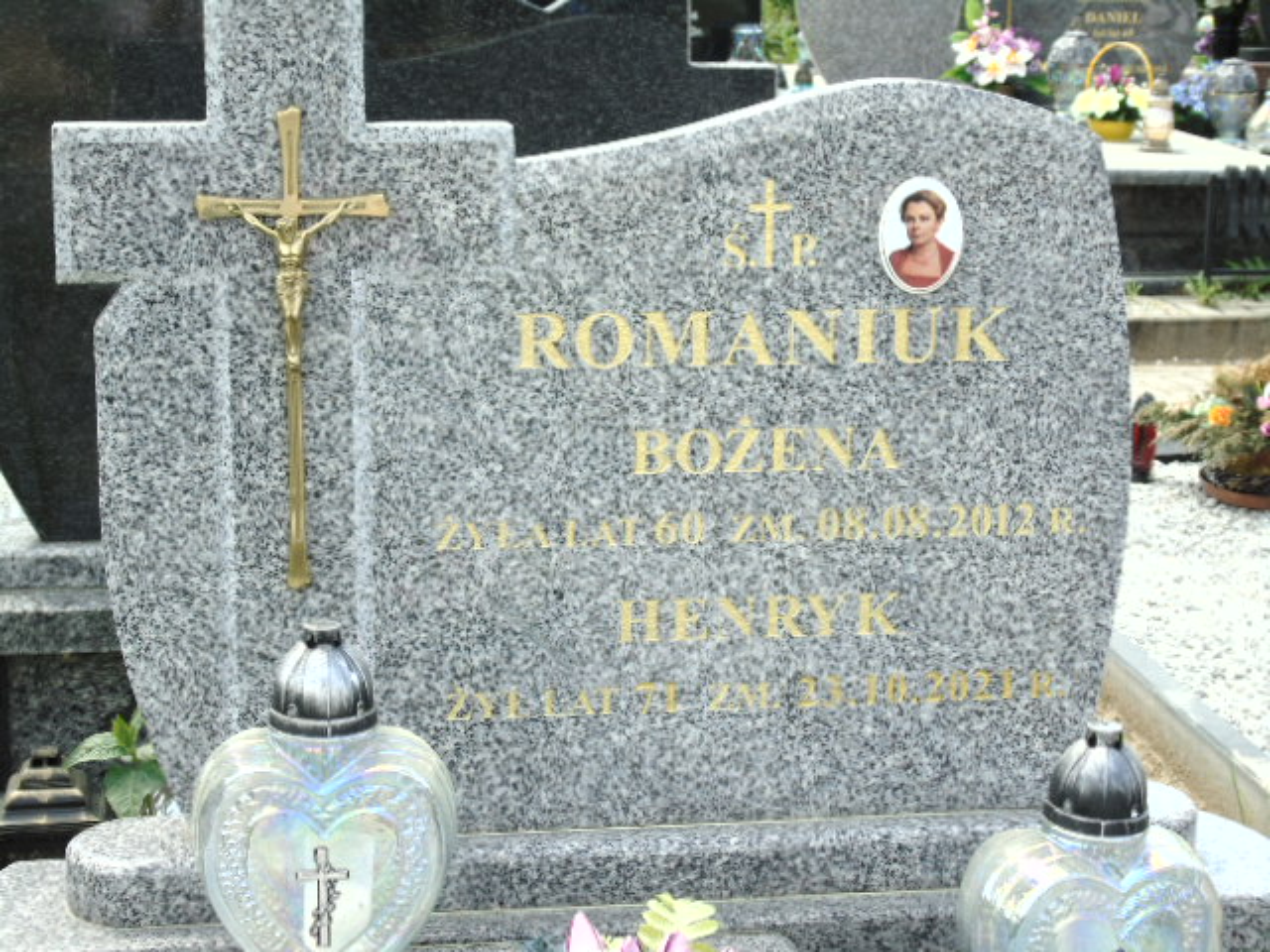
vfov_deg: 20.7
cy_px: 476
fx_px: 2605
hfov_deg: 27.4
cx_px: 635
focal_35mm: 71
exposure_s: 1/160
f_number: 4.7
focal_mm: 13
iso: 80
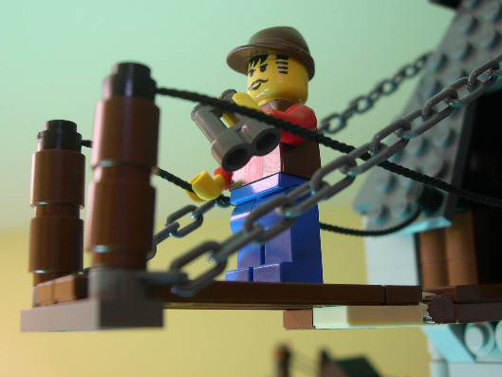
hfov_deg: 41.2
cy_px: 166
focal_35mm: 46
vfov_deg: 31.5
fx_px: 667
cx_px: 266
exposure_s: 1/14.2
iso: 100
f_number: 2.8
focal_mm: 8
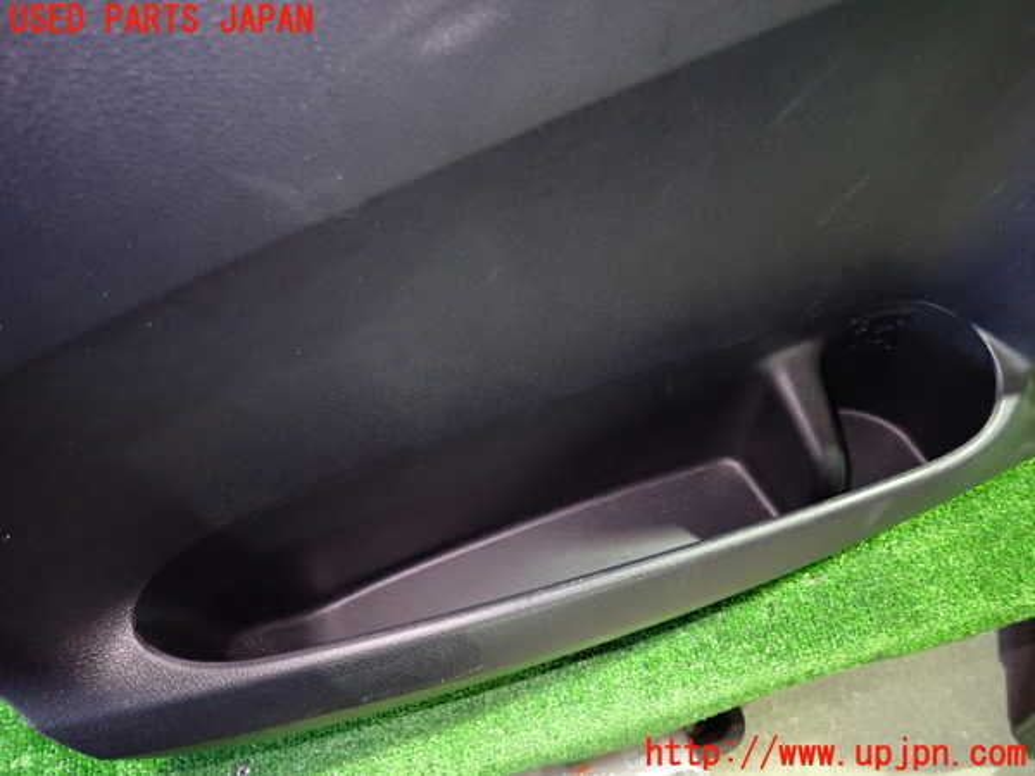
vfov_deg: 54.9
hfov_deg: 69.4
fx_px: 747
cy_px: 388
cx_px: 518
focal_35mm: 25
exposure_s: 1/13
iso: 800
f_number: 2
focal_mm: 4.5
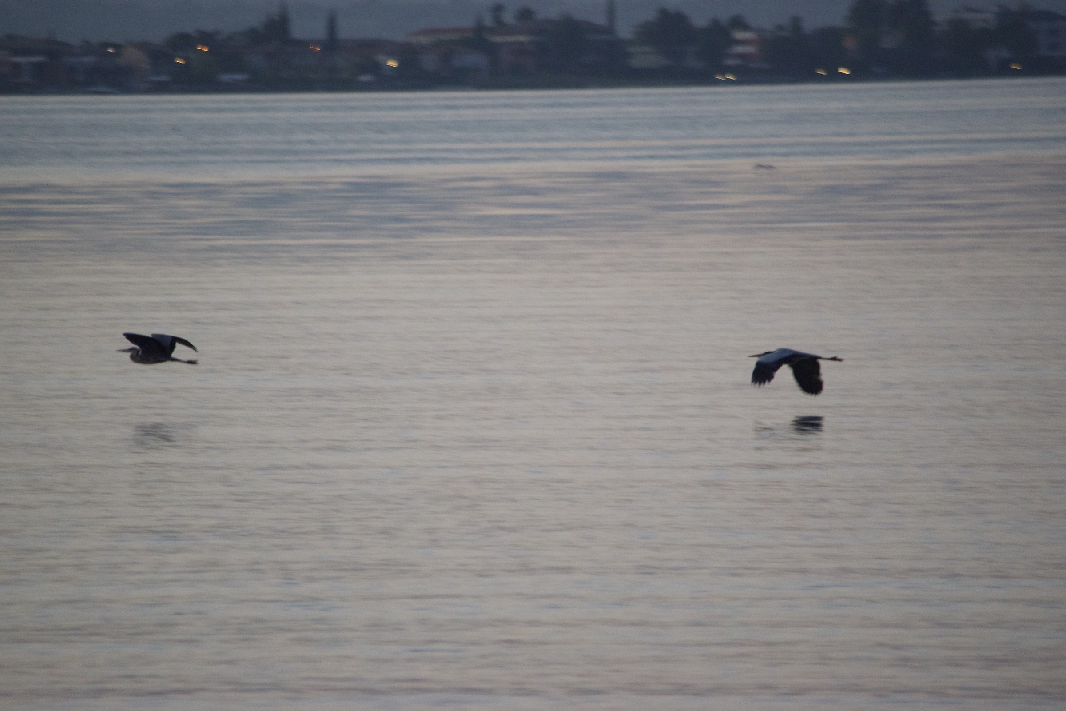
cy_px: 356
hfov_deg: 4.6
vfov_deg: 3.1
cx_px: 533
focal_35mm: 450
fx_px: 13324
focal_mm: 300
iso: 3200
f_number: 5.6
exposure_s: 1/125
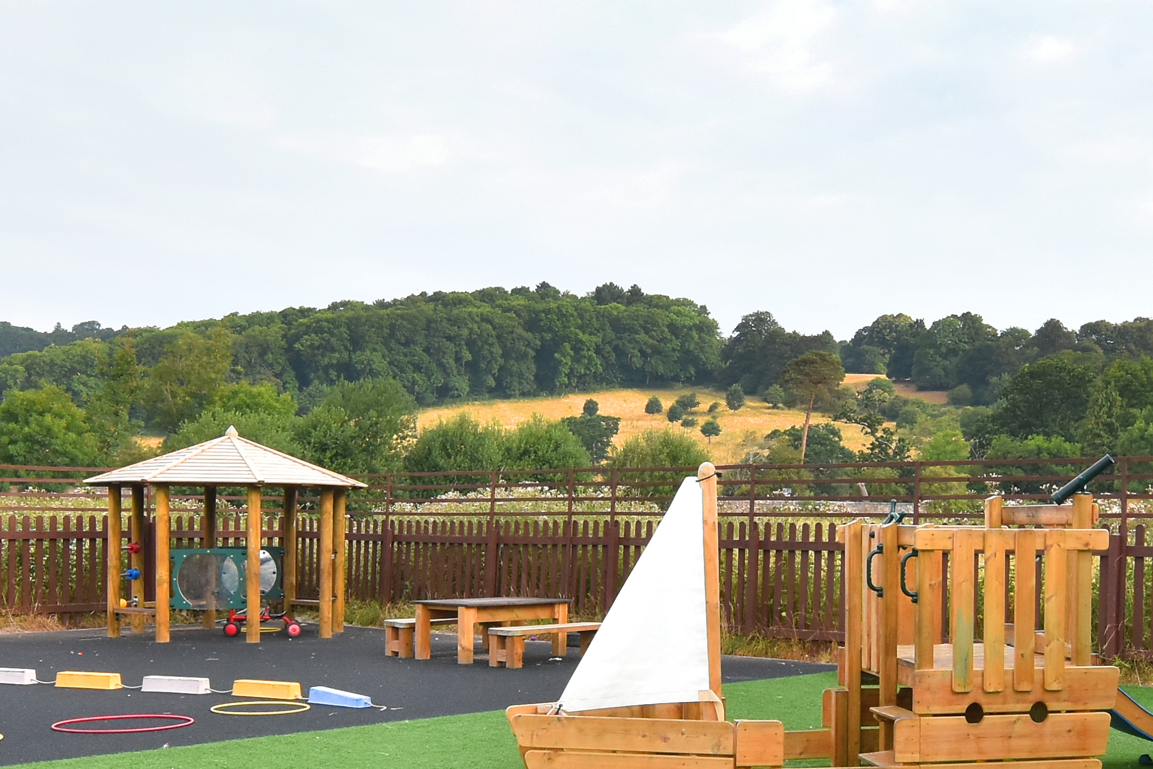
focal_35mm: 46
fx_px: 1486
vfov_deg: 28.8
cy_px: 518
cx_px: 739
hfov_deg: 42.0
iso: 500
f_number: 10
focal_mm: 11
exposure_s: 1/160
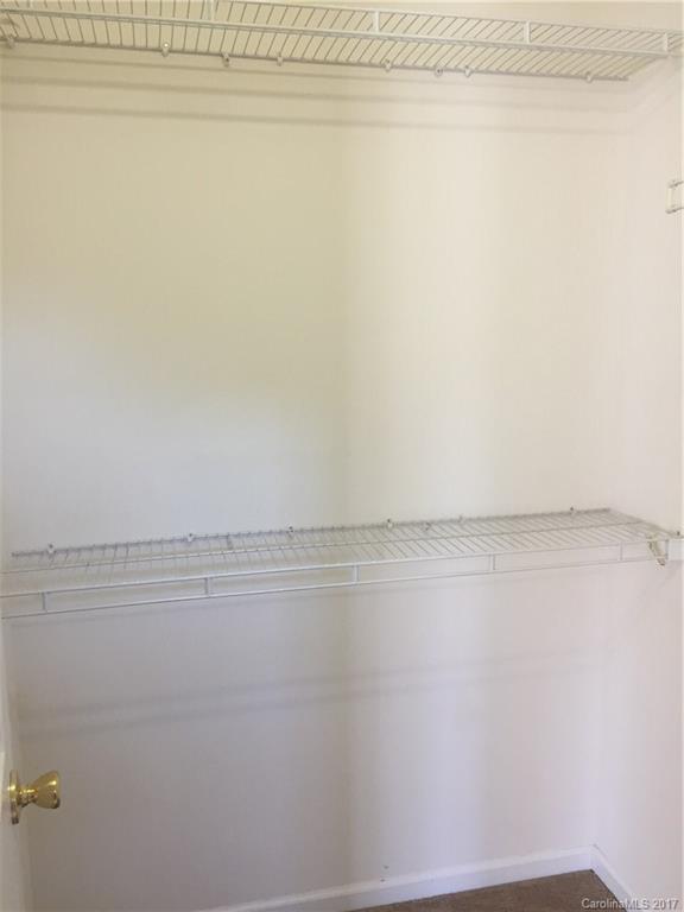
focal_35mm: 29
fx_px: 764
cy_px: 456
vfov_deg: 61.7
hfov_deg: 48.2
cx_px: 342
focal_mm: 4.15
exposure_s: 1/30
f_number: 2.2
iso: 64
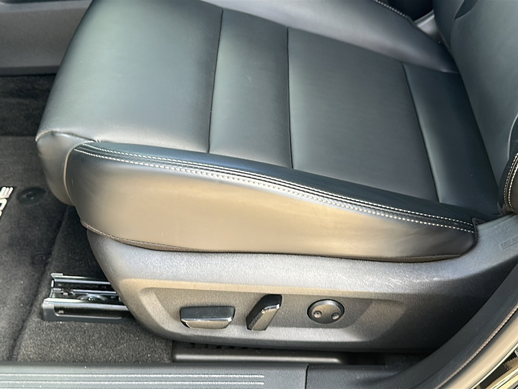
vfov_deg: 38.7
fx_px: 554
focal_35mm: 37
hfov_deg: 50.1
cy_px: 194
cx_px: 259
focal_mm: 6.86
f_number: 1.78
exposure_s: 1/69
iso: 50
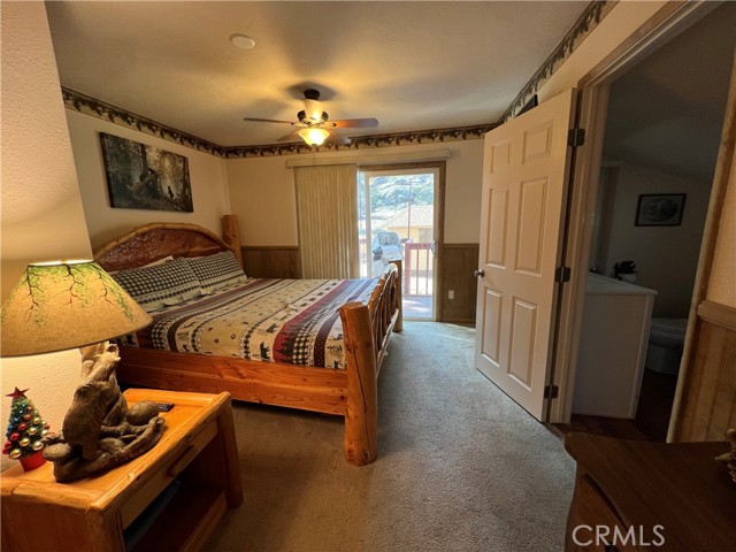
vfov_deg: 89.9
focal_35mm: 13
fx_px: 276
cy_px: 276
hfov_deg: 106.2
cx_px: 368
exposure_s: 1/60
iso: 125
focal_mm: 1.57
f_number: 1.8
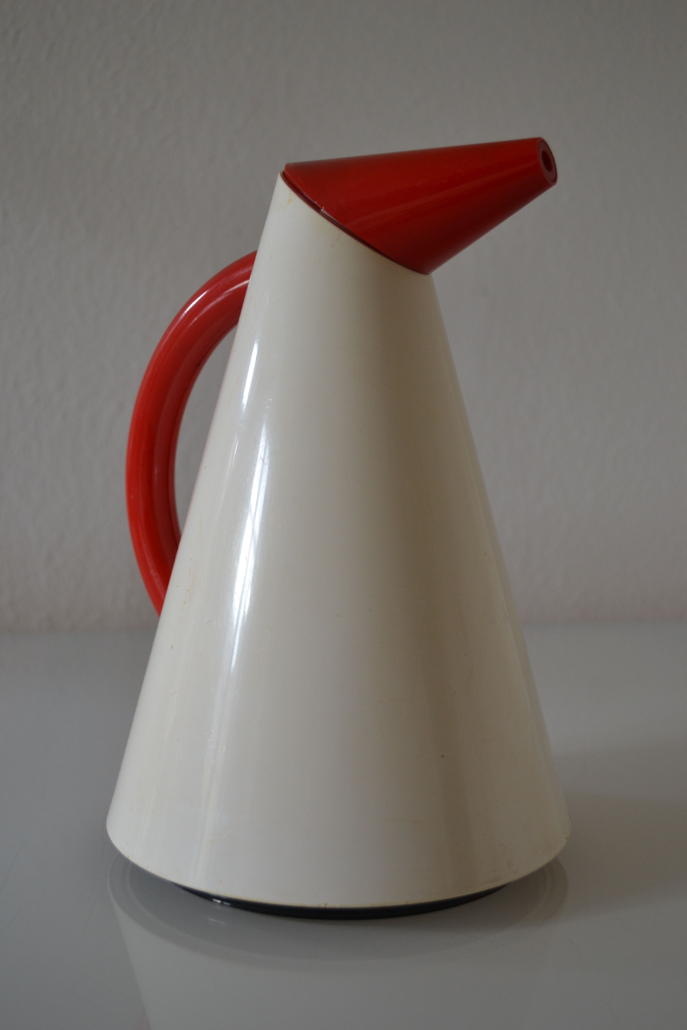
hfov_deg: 35.1
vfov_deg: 50.7
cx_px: 338
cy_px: 510
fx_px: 1088
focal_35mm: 38
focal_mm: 24
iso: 400
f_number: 4
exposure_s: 1/30
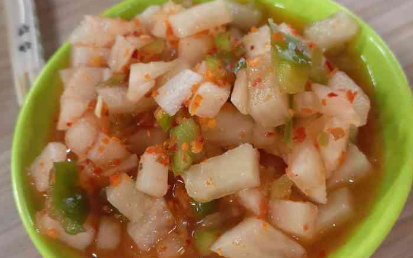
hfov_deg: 45.3
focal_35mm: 44
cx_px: 207
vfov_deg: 29.2
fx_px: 495
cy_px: 139
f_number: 2.2
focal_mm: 4.73
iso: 500
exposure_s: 1/17
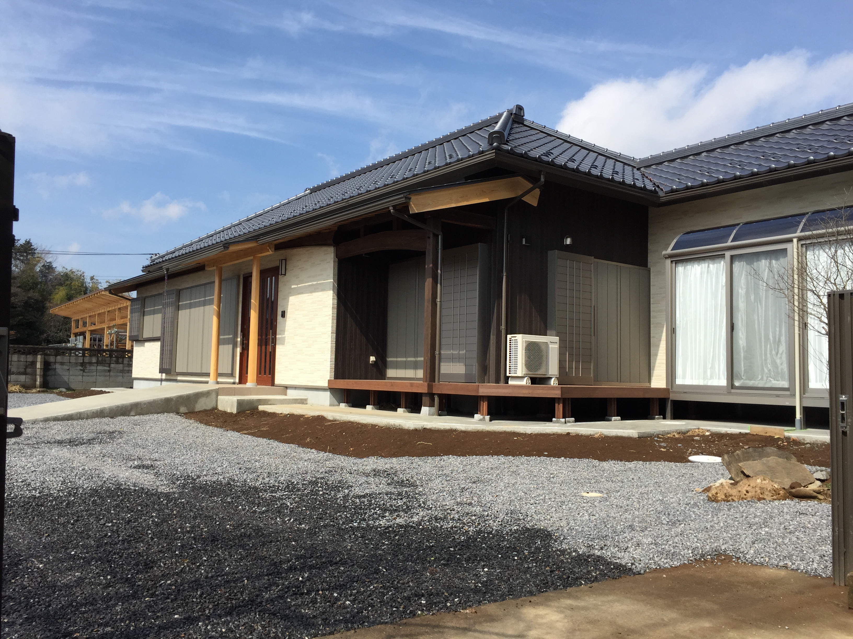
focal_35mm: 29
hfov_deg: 61.7
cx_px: 426
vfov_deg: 48.2
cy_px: 320
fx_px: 715
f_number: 2.2
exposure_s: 1/1721
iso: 32
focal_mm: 4.15
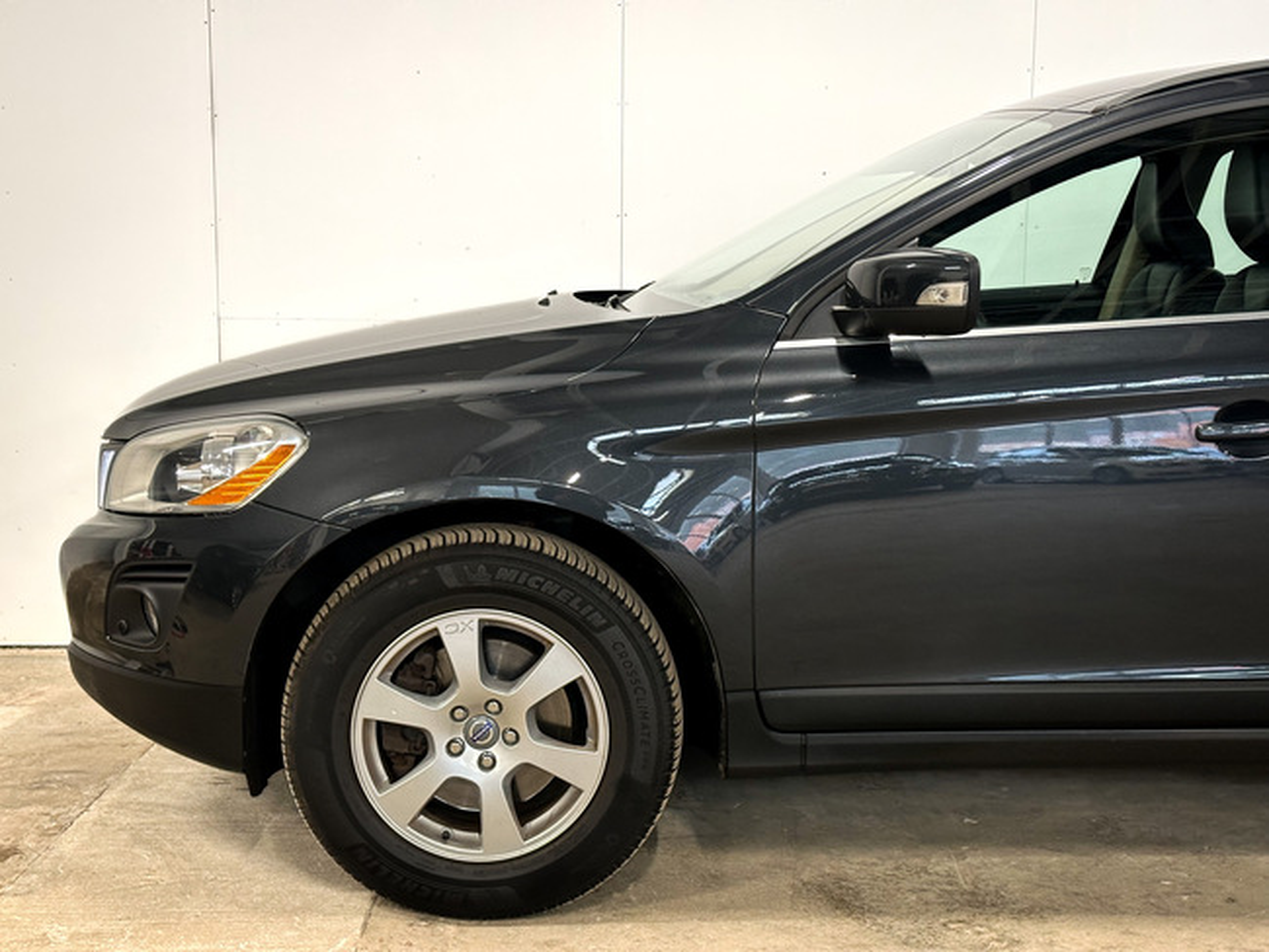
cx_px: 634
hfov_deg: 39.6
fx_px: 1760
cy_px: 476
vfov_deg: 30.3
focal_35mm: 48
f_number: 1.8
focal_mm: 6.86
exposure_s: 1/50
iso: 200
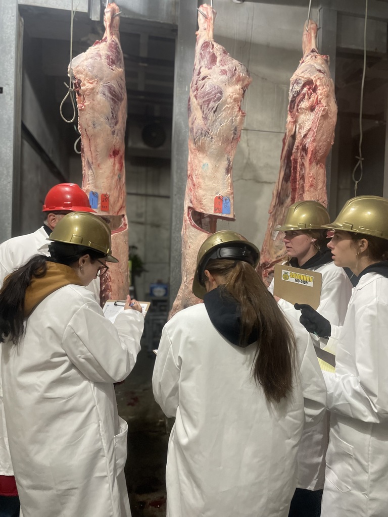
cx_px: 194
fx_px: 389
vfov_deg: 67.3
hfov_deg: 53.1
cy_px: 258
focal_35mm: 26
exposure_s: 1/60
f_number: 1.6
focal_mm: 4.2
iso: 320
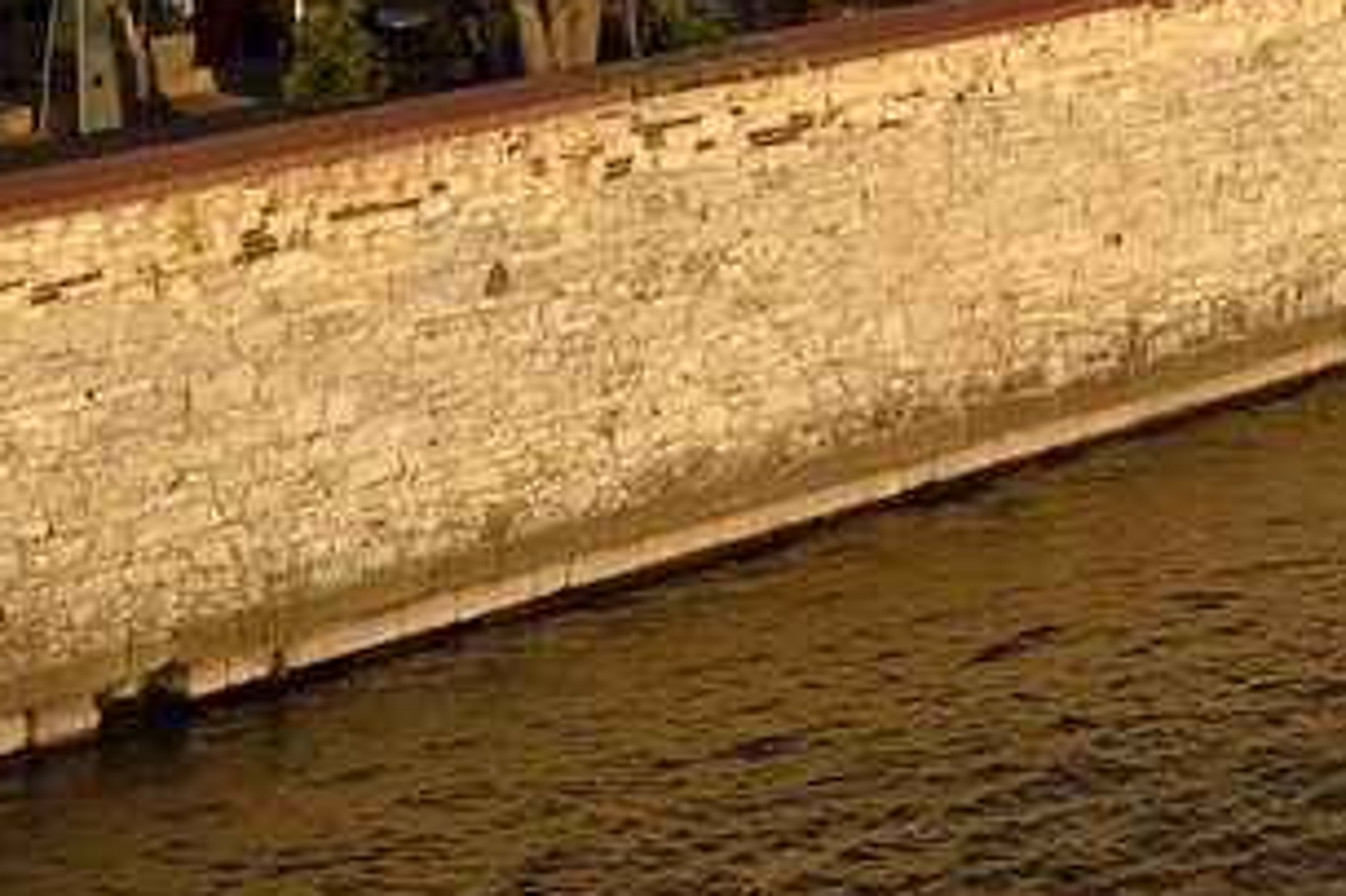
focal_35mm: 168
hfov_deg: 10.4
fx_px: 6278
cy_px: -1090
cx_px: 3350
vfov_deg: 7.7
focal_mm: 32
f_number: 13
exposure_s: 1/250
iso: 200
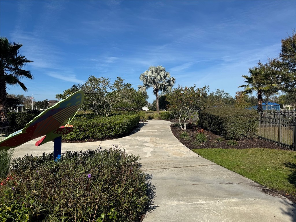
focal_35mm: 24
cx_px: 148
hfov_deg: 71.6
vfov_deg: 56.8
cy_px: 111
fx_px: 205
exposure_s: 1/6410
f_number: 1.78
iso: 80
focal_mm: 6.76
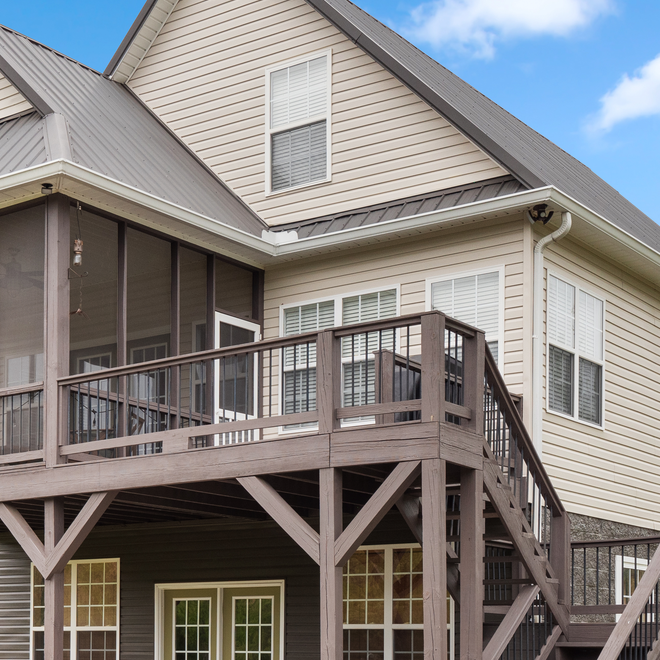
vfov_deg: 27.1
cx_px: 144
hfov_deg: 27.2
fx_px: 1337
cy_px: 542
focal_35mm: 62
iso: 200
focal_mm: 15
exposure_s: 1/640
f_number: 5.6
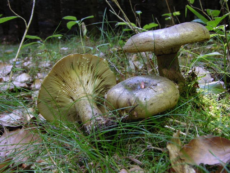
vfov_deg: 29.1
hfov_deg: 38.2
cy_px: 86
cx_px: 115
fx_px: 332
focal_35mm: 50
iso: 50
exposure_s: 1.9
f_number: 7.6
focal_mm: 12.7
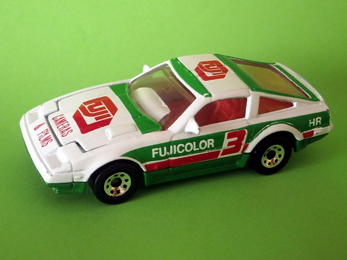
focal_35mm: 47
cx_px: 174
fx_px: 471
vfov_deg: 30.9
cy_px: 130
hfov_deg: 40.4
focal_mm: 8.3
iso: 250
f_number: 3.4
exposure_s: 1/40
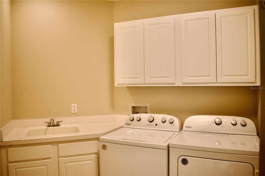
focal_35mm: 27
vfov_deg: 47.9
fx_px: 199
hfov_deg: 67.4
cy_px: 88
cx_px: 132
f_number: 3.5
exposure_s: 1/250
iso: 640
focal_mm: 18
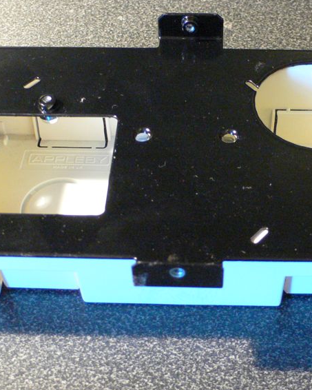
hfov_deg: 25.2
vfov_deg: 31.3
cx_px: 217
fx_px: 692
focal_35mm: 60
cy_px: 147
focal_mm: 6.3
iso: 200
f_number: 2.8
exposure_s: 1/5
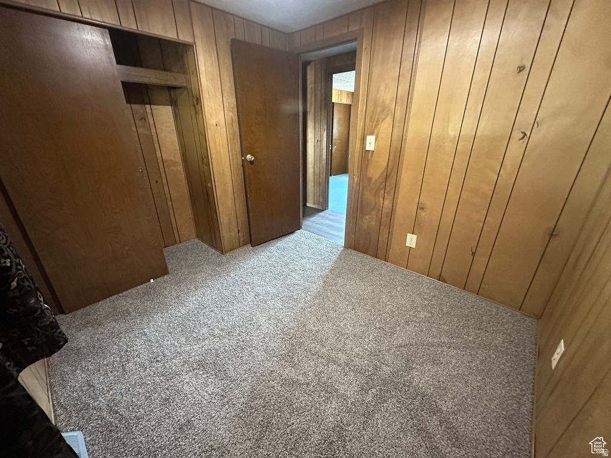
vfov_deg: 85.7
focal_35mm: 14
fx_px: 247
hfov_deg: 102.1
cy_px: 229
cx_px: 306
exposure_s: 1/60
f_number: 2.2
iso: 800
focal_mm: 2.22
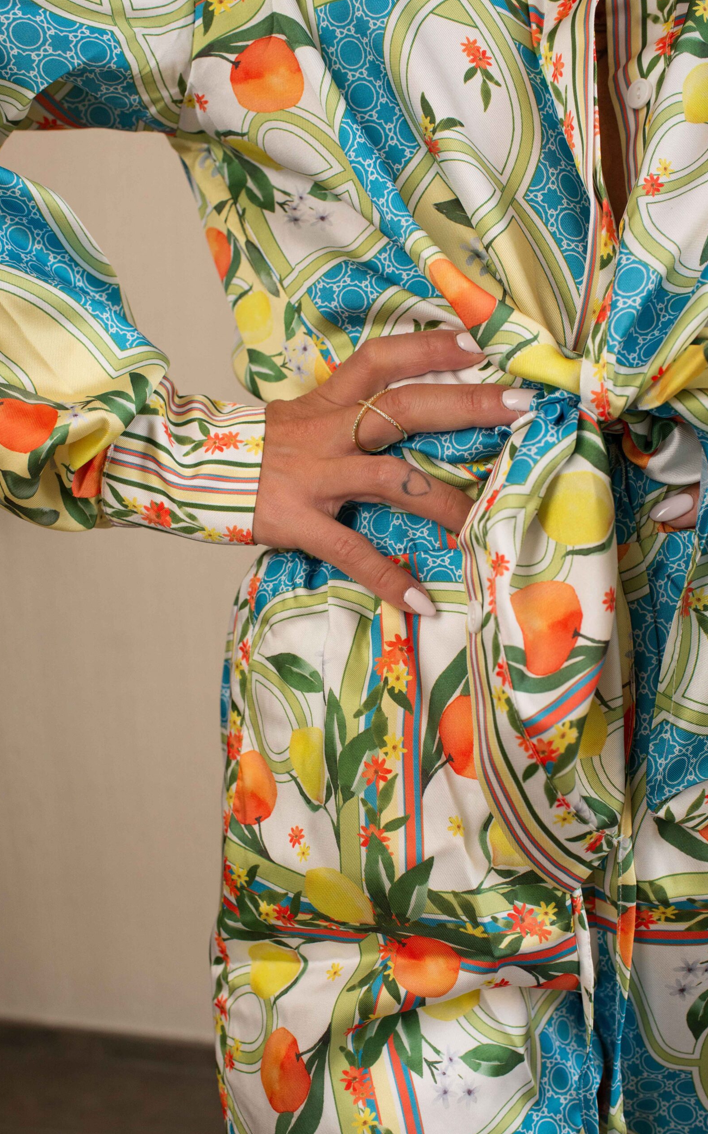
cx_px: 343
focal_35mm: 36
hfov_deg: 35.3
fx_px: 1112
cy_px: 567
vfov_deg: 54.0
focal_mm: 35
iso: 800
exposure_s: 1/320
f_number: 5.6
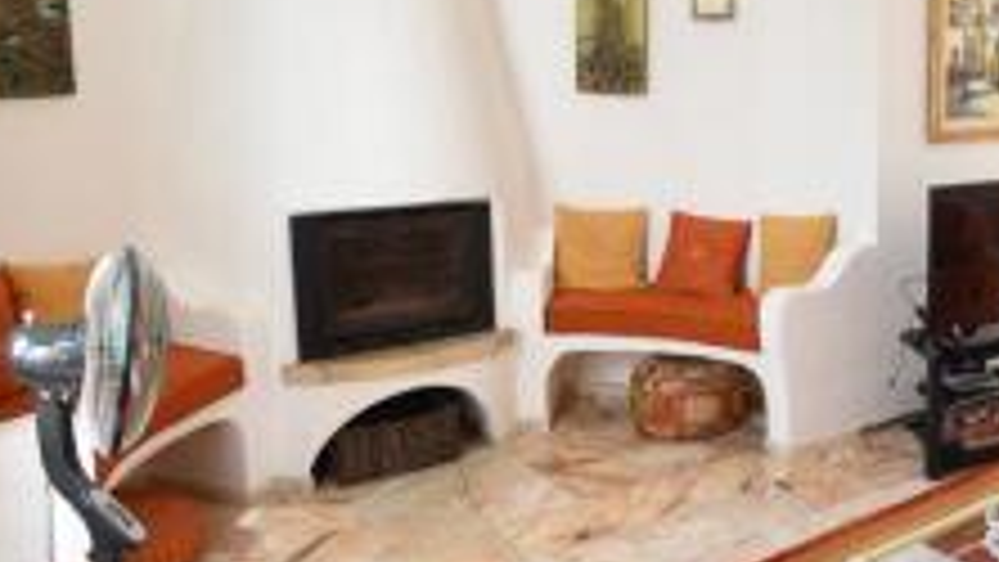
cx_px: 904
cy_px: 209
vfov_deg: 32.7
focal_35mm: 36
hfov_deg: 49.1
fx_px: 954
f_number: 4
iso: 800
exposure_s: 1/250
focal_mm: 16
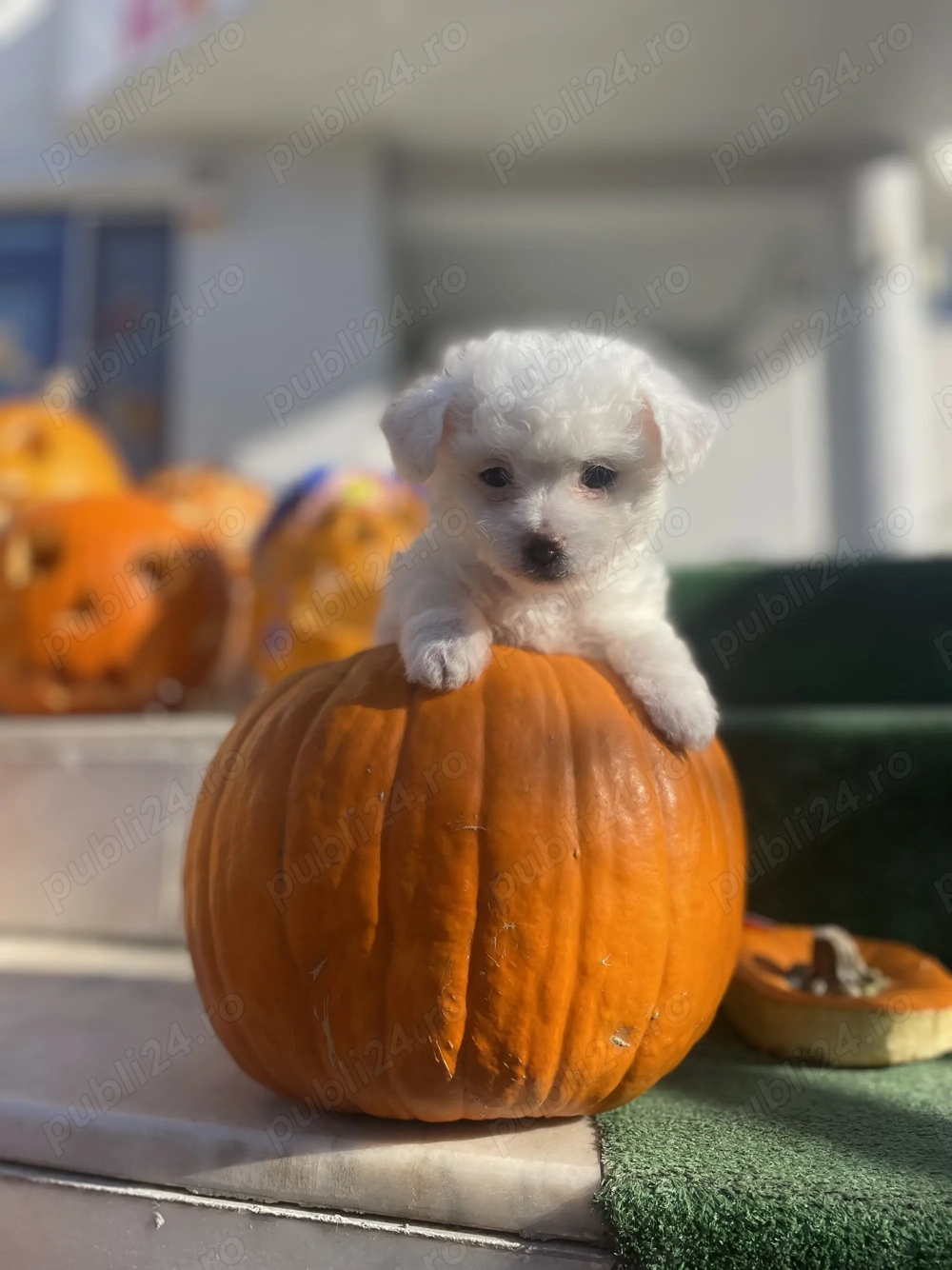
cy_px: 635
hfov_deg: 53.0
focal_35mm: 26
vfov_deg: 67.3
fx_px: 954
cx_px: 476
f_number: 1.6
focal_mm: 4.2
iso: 50
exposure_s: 1/4464
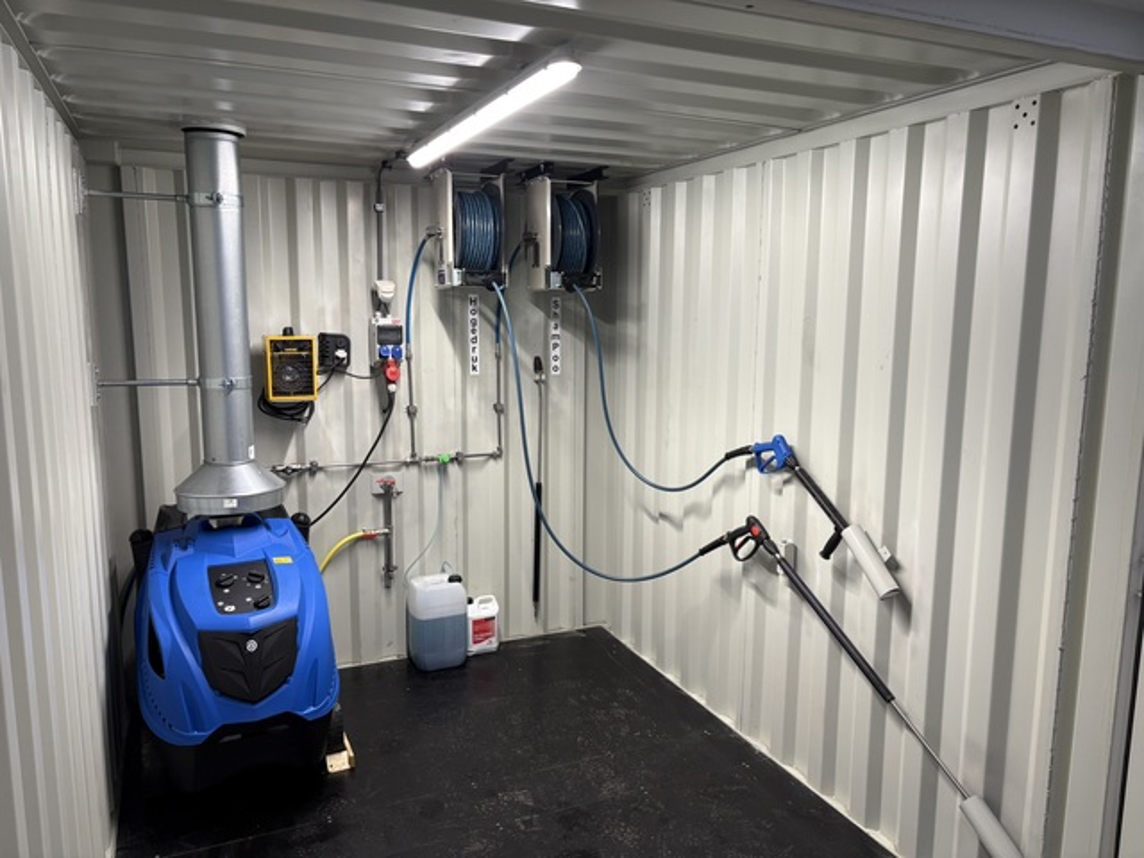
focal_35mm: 26
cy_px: 429
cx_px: 572
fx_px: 859
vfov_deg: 53.1
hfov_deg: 67.3
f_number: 1.6
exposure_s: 1/50
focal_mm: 5.96
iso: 80
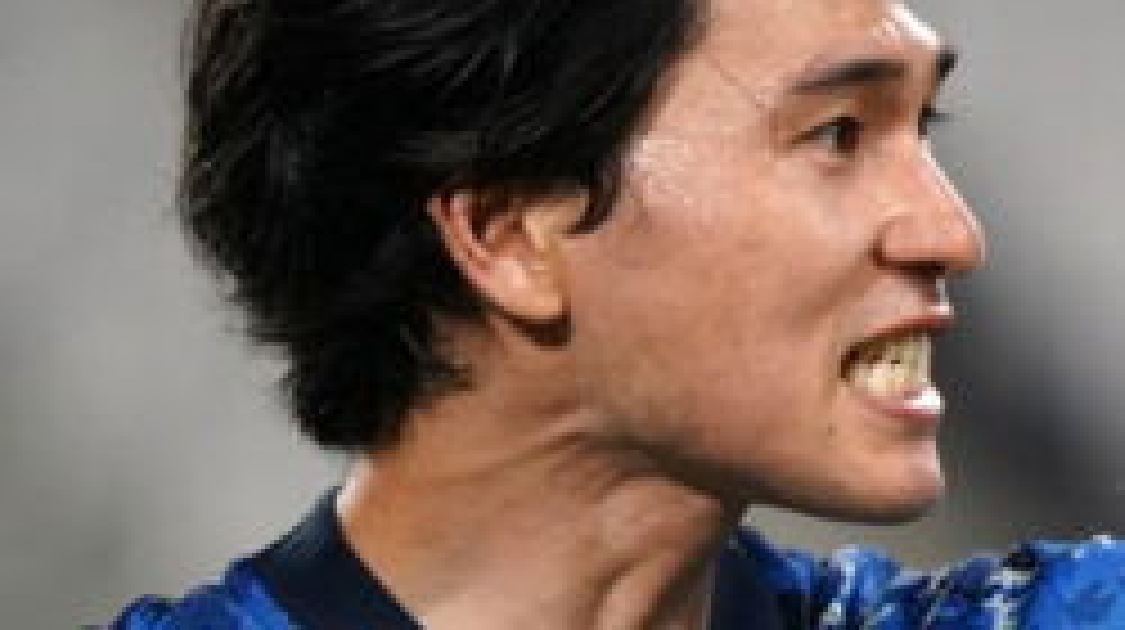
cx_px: 1368
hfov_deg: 1.1
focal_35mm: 1934
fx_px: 57631
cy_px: 414
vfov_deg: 0.6
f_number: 6.3
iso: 6400
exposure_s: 1/1250
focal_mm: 600
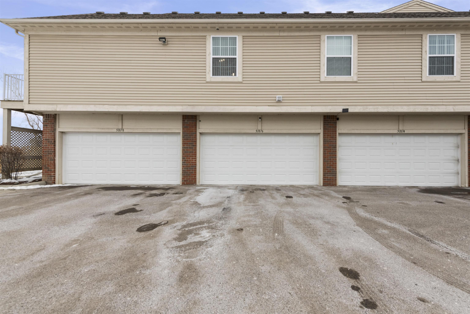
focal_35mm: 14
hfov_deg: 104.3
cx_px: 235
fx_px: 183
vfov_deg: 81.2
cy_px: 157
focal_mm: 14
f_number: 10
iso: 500
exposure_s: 1/400
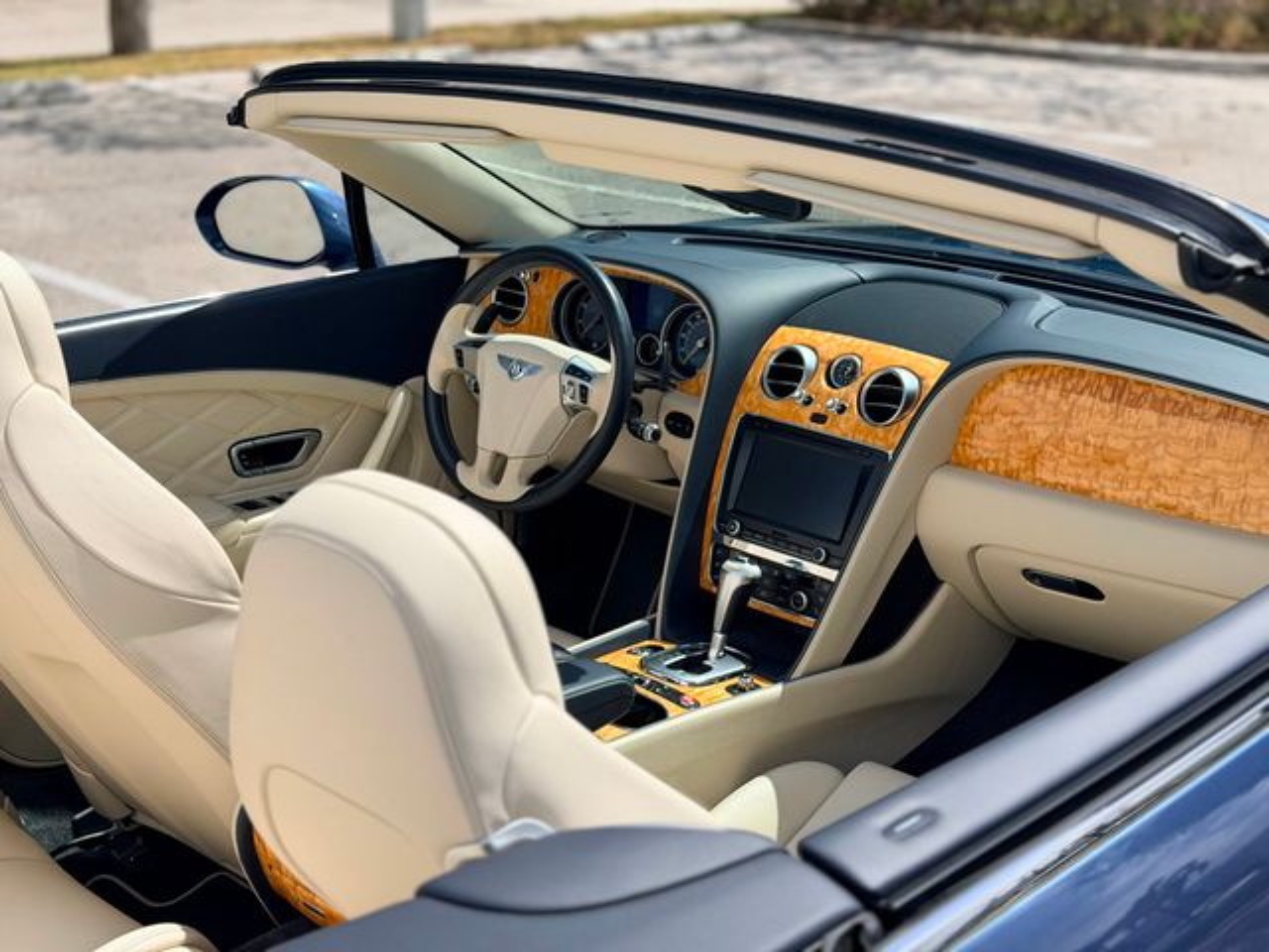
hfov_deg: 39.7
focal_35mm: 48
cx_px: 634
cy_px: 476
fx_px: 1760
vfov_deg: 30.3
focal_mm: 6.76
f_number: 1.78
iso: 64
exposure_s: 1/4329
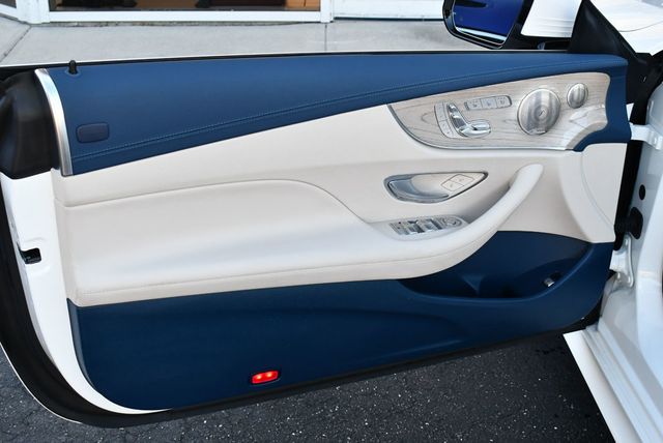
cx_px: 332
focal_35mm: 48
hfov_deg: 41.1
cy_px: 222
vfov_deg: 28.1
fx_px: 885
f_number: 5
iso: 400
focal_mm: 24
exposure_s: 1/250
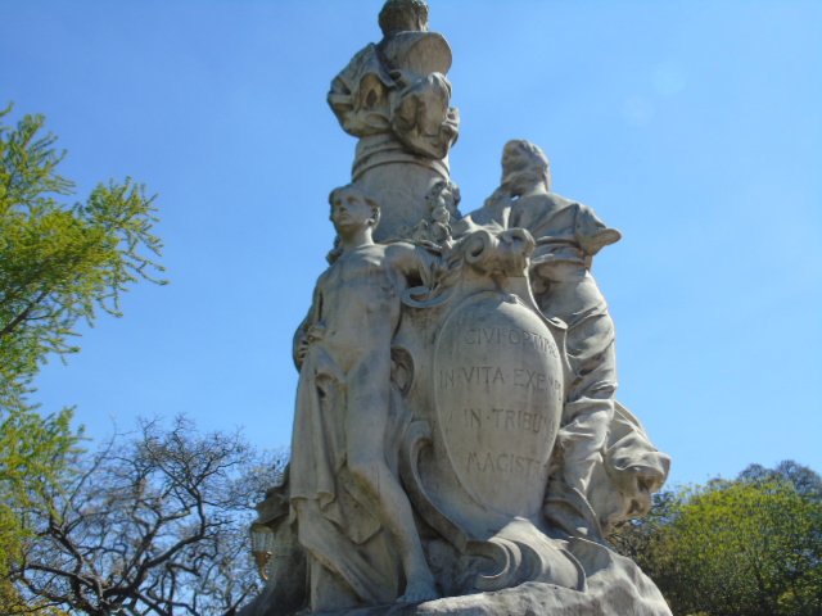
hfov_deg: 46.8
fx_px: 950
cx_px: 411
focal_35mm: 40
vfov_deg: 36.0
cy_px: 308
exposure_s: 1/640
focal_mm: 7.1
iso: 80
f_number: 3.9
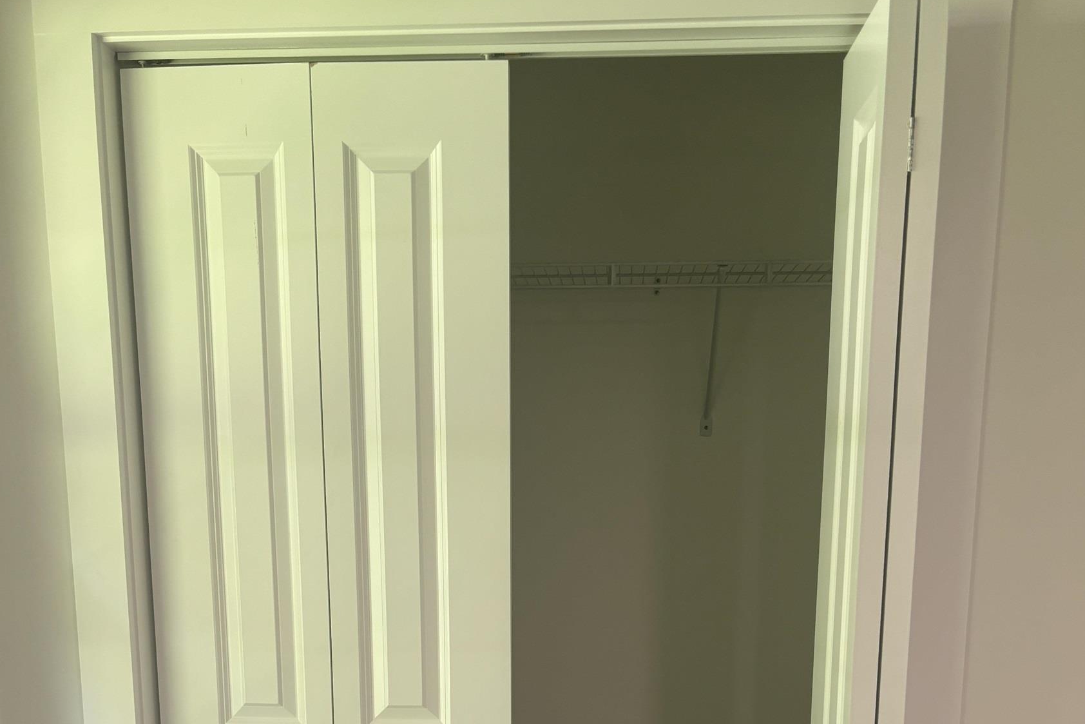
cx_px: 536
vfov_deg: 33.9
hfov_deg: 51.9
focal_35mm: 37
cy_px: 662
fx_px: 1115
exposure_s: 1/60
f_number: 1.6
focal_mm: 5.96
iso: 100
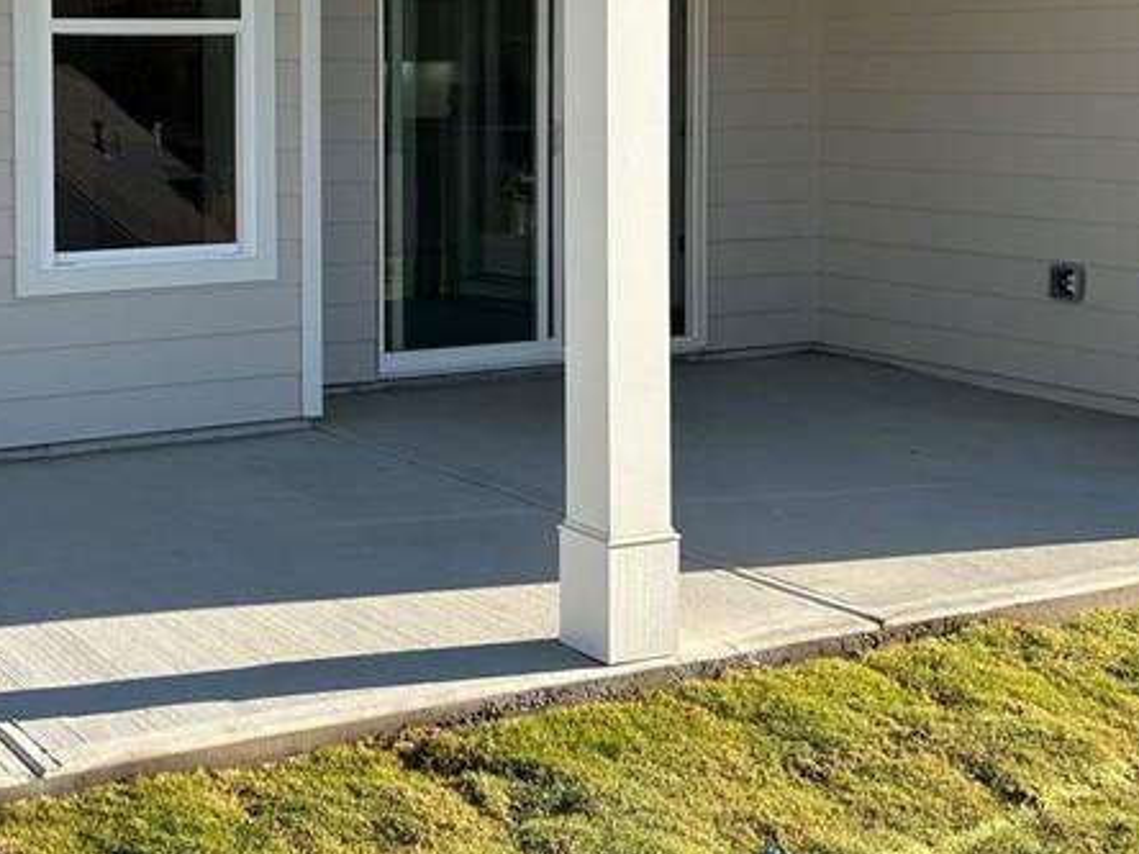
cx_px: 233
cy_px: 136
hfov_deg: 31.4
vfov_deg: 23.9
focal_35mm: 60
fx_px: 1974
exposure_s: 1/1724
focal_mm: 5.7
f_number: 1.5
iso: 50
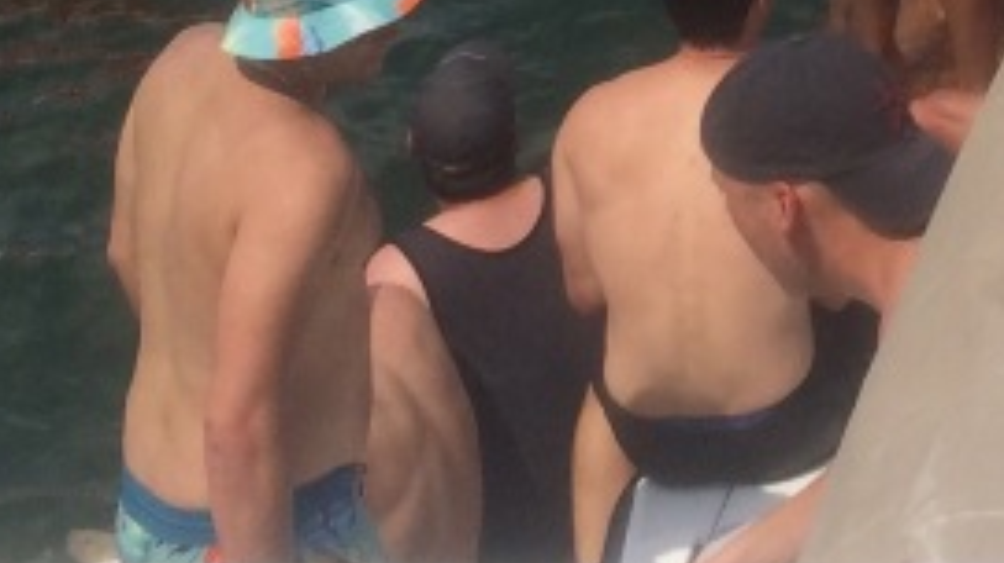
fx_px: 3725
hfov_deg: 14.6
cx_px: 1345
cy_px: -830
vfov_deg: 7.9
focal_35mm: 140
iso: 32
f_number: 2.2
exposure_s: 1/3731
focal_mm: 4.15
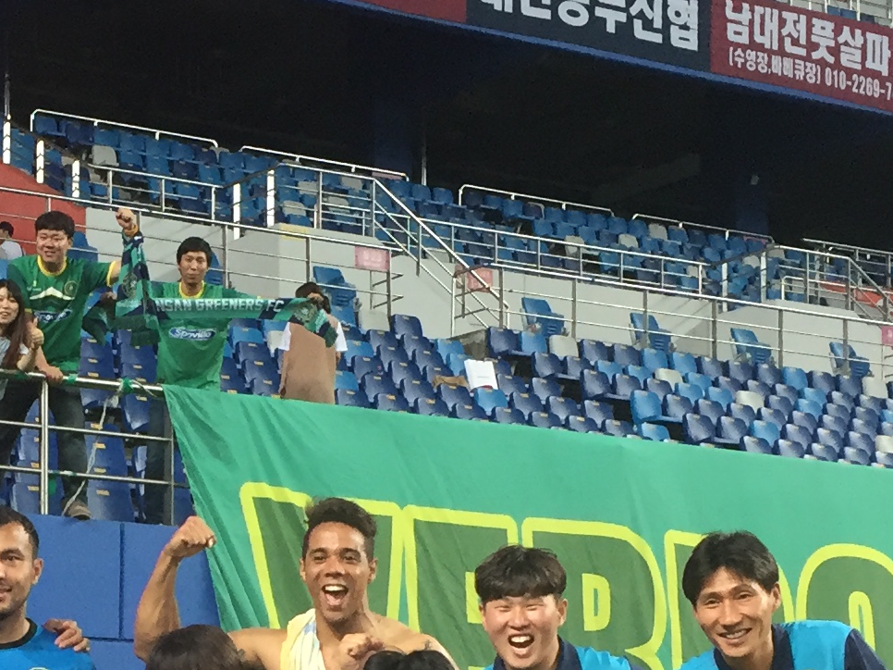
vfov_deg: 14.8
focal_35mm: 98
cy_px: 703
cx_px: 101
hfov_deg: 19.7
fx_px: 2528
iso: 40
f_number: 2.2
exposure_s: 1/30
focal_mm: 4.15
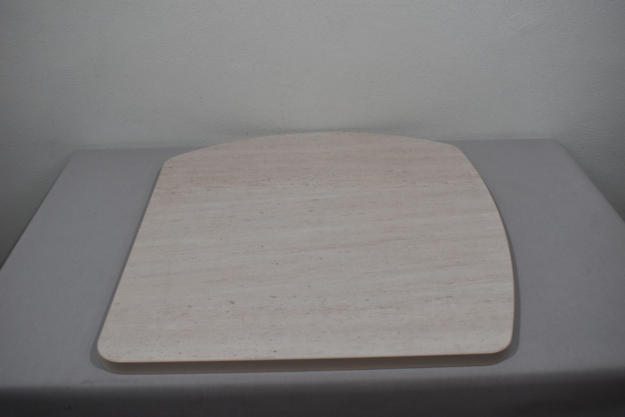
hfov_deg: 53.1
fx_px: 625
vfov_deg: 36.9
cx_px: 312
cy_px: 208
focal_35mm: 36
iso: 250
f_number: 5.6
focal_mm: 24
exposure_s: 1/125
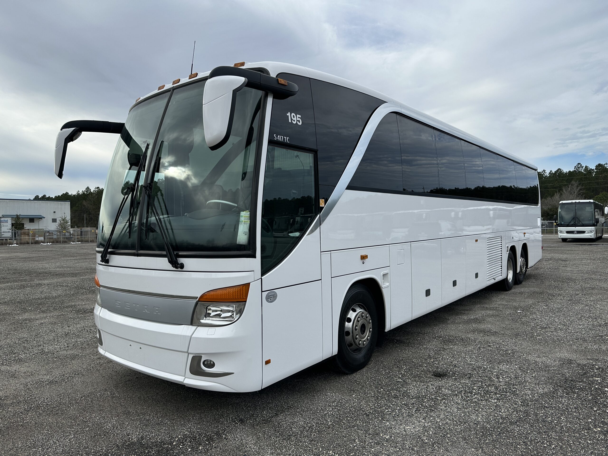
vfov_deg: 56.8
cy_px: 228
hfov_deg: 71.6
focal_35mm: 24
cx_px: 304
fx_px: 422
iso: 80
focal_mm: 6.86
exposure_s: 1/3058
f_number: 1.78
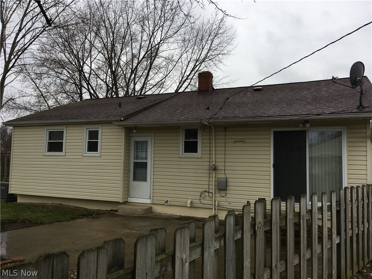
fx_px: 312
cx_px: 186
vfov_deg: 48.2
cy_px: 140
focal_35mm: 29
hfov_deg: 61.7
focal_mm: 4.15
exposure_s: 1/240
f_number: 2.2
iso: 25
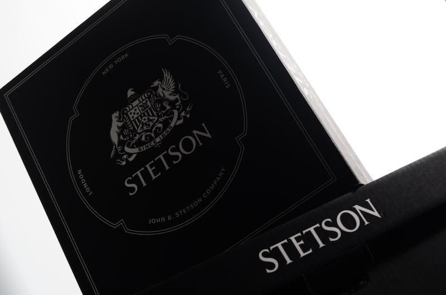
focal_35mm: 60
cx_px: 223
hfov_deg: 33.5
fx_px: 742
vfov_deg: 22.5
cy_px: 148
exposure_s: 1/20
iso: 800
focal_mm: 40
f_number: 6.3
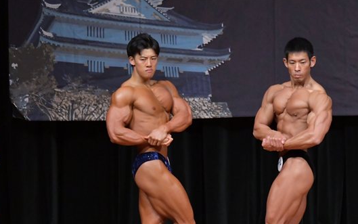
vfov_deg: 3.3
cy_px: 172
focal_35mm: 403
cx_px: 144
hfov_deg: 5.2
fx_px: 3933
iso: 5000
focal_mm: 180
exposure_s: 1/400
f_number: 5.6
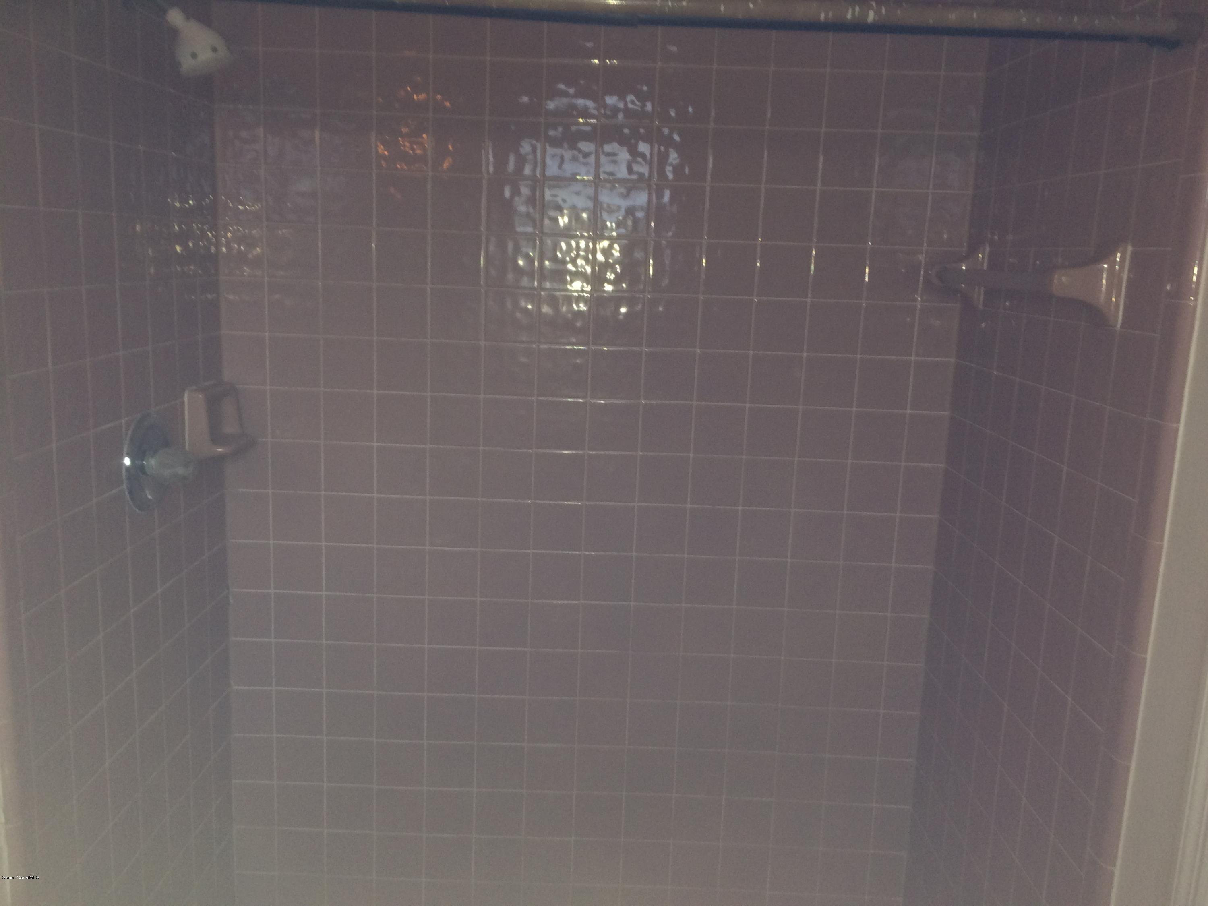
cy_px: 453
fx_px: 1012
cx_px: 604
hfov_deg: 61.7
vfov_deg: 48.2
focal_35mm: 29
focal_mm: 4.15
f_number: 2.2
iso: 100
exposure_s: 1/20
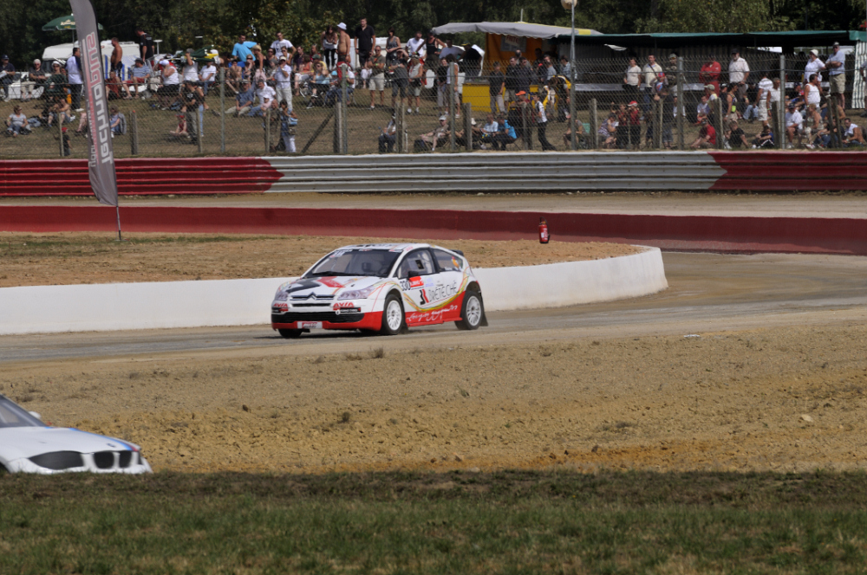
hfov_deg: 4.6
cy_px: 288
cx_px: 434
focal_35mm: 450
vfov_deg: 3.0
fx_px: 10823
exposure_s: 1/400
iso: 200
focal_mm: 300
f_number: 10
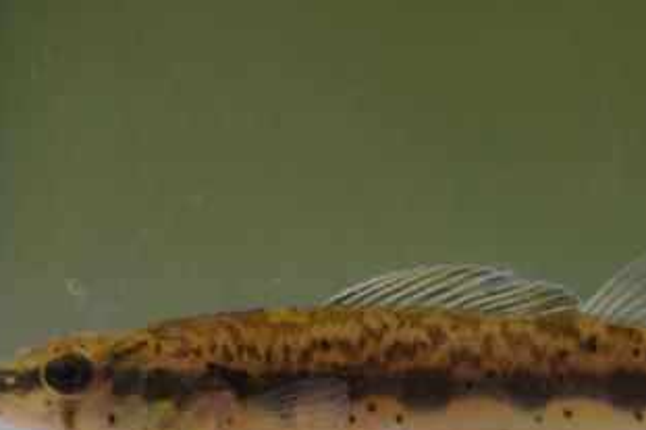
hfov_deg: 5.7
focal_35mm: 362
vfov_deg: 3.8
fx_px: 6492
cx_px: 434
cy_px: 342
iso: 200
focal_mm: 150
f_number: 8
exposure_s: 1/750
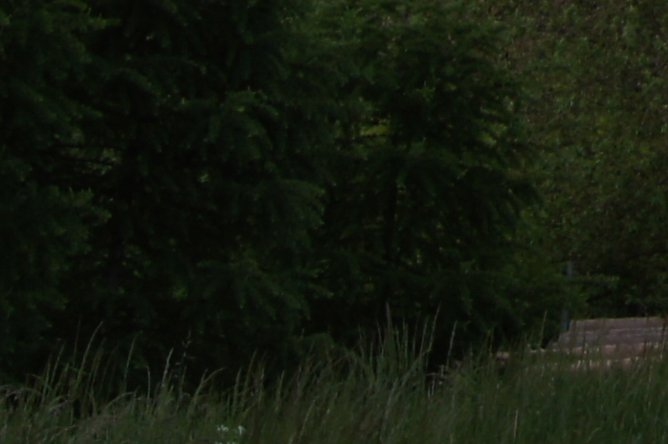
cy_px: -1105
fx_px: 3522
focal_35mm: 190
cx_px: 1193
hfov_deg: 10.2
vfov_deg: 6.3
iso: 100
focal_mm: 18
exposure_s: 1/40
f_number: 5.6
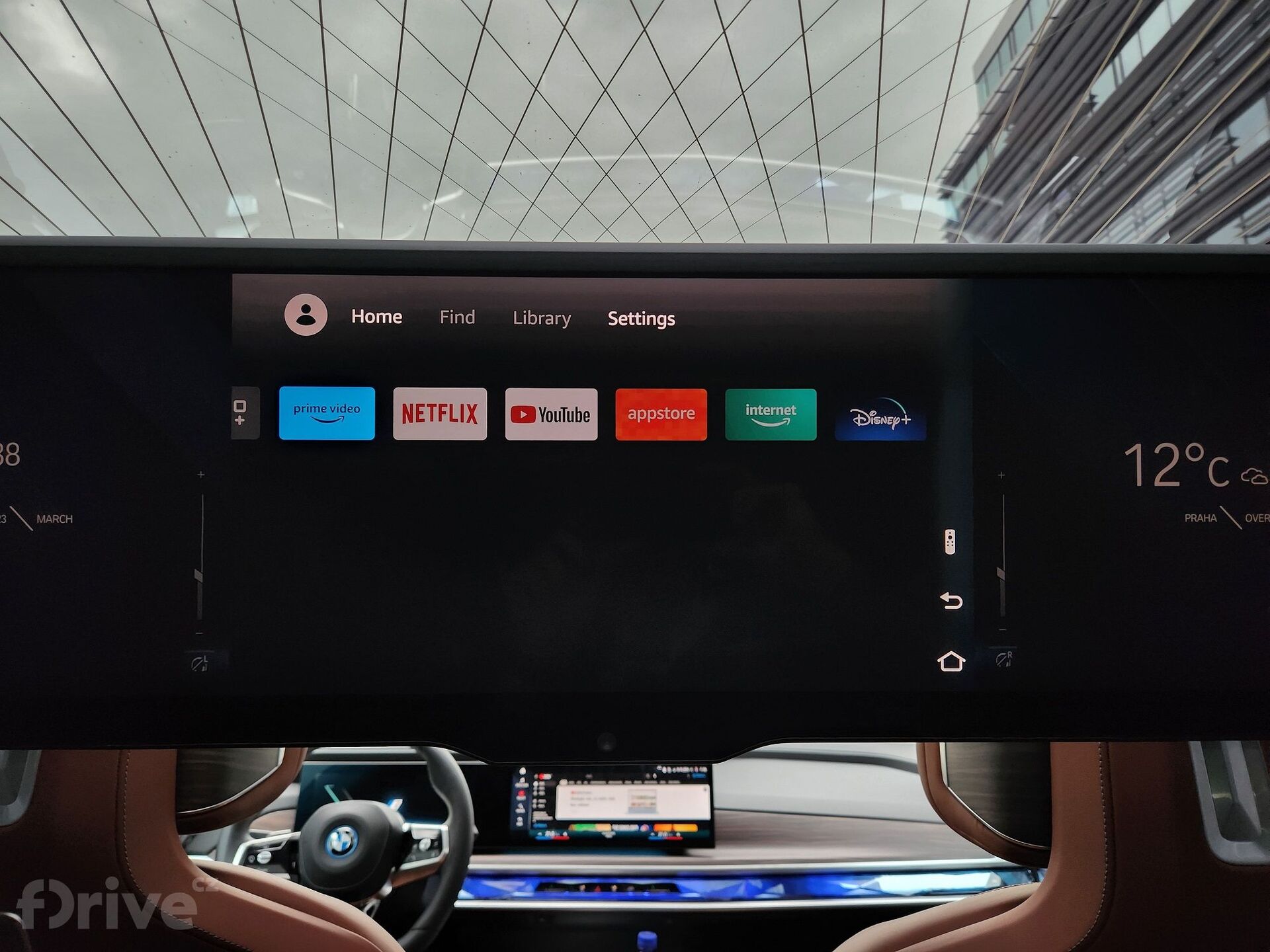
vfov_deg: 58.9
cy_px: 476
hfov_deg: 73.9
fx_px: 844
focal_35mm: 23
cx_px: 635
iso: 160
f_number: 1.8
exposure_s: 1/100
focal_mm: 5.4
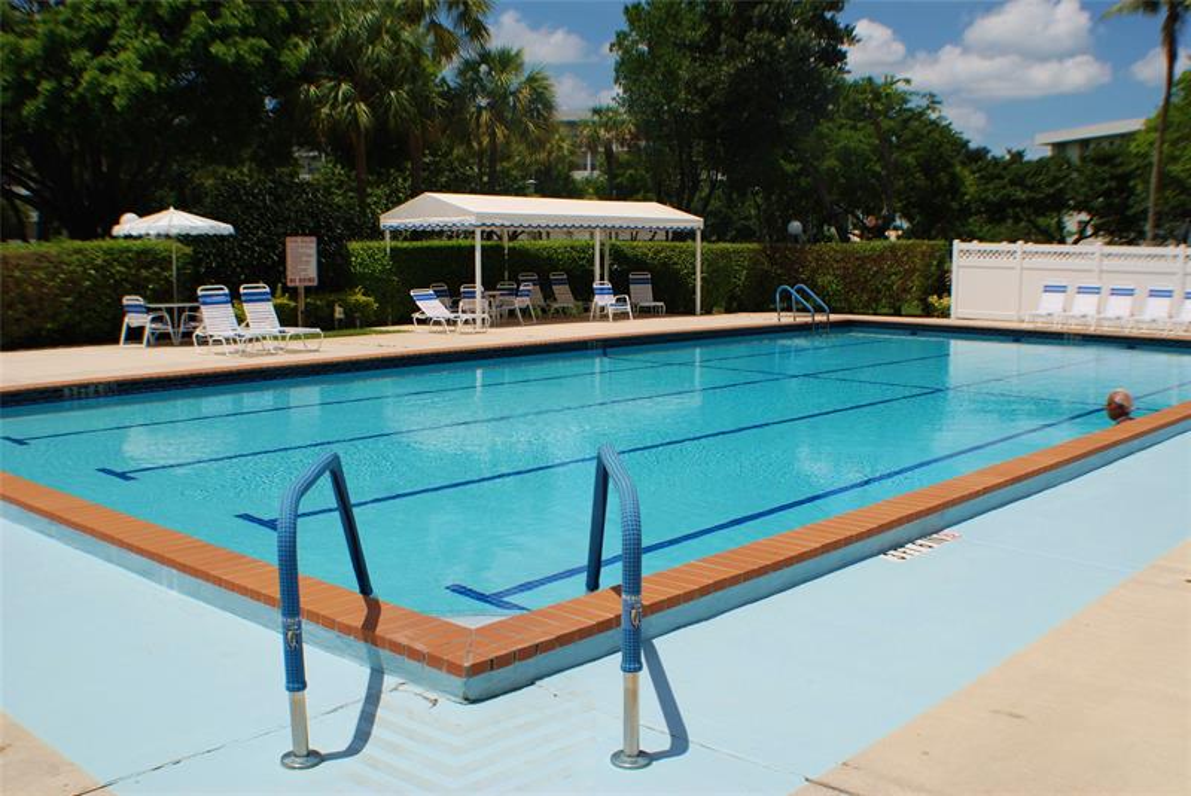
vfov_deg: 29.0
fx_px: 1540
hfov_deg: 42.3
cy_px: 398
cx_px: 596
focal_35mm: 46
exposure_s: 1/320
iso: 100
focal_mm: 31
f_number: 9
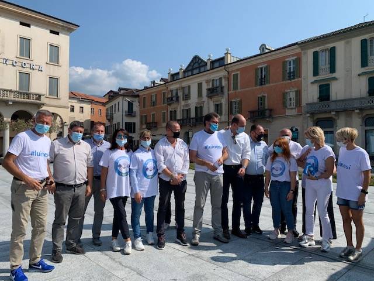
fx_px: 281
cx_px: 187
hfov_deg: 67.3
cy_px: 140
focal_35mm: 26
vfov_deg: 53.1
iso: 25
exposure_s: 1/2681
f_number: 1.8
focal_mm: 4.25
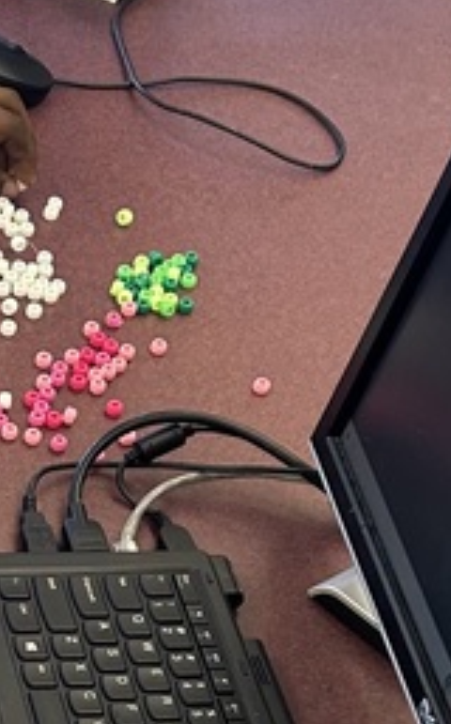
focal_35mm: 110
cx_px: -192
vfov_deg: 18.2
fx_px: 2169
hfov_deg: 11.5
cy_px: 820
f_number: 1.5
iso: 125
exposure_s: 1/60
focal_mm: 5.7
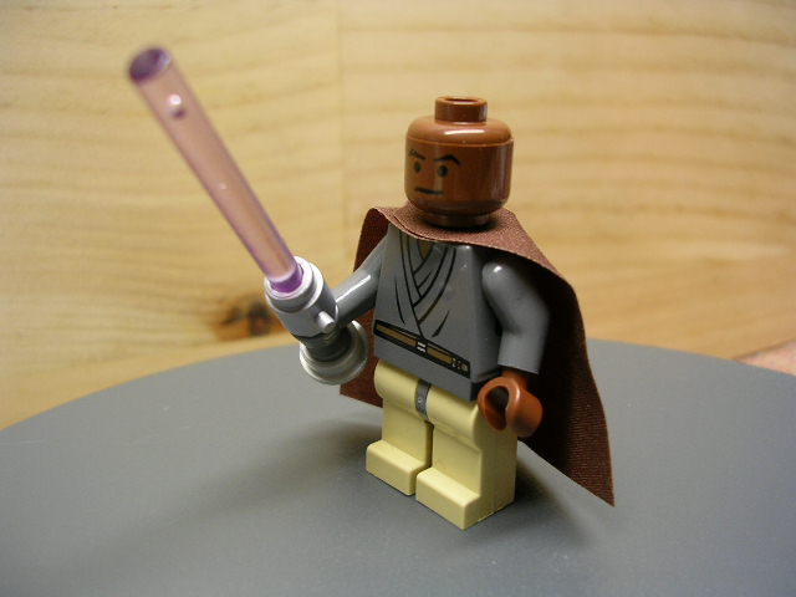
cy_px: 298
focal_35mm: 38
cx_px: 398
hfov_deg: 49.0
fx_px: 874
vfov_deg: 37.7
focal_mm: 5.8
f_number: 2.8
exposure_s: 1/10.8
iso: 50
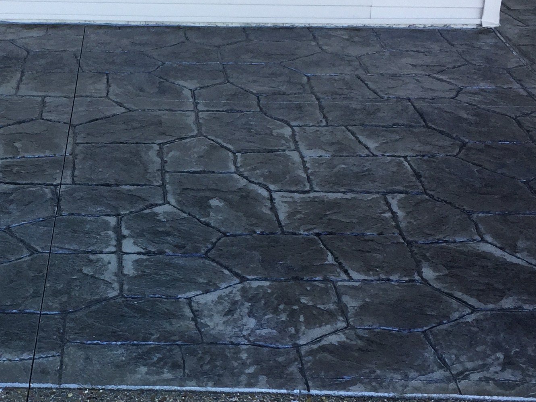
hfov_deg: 26.8
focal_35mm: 71
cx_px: 90
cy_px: 258
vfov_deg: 20.7
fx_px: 1099
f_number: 2.2
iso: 50
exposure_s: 1/120
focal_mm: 4.15
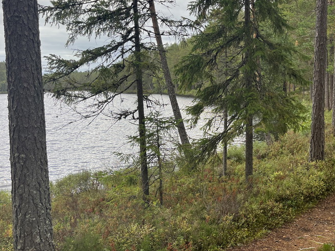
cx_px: 224
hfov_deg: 48.1
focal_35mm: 38
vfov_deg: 37.7
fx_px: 368
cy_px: 108
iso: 50
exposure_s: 1/400
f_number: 1.6
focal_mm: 5.1
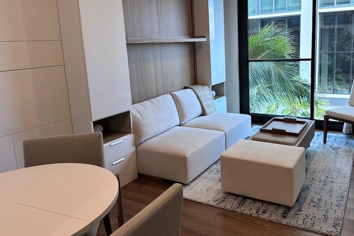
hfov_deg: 61.4
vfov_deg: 43.4
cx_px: 211
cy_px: 96
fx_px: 295
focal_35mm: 30
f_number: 1.78
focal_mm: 6.86
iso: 100
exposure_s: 1/120
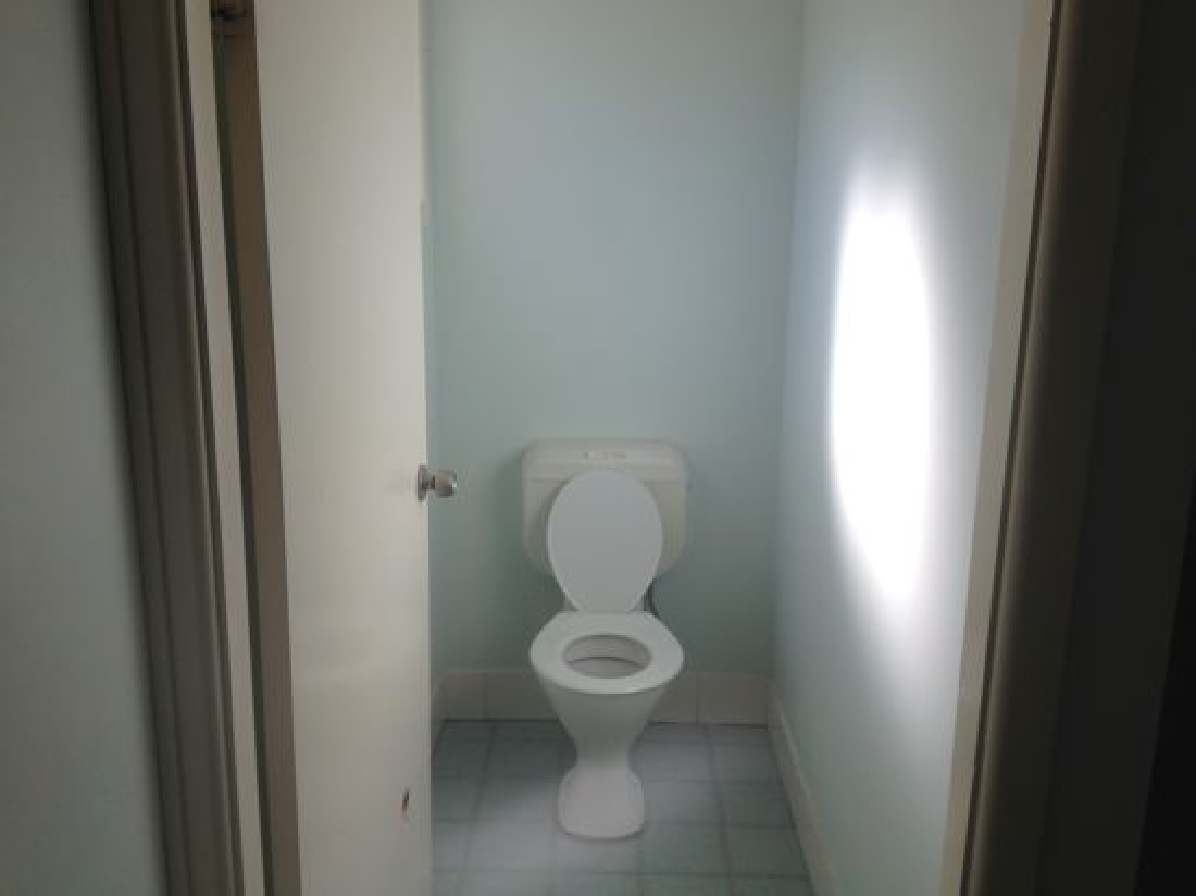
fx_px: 1209
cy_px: 448
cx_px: 598
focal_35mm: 35
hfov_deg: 52.6
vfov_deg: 40.7
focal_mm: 4.28
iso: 50
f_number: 2.4
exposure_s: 1/418
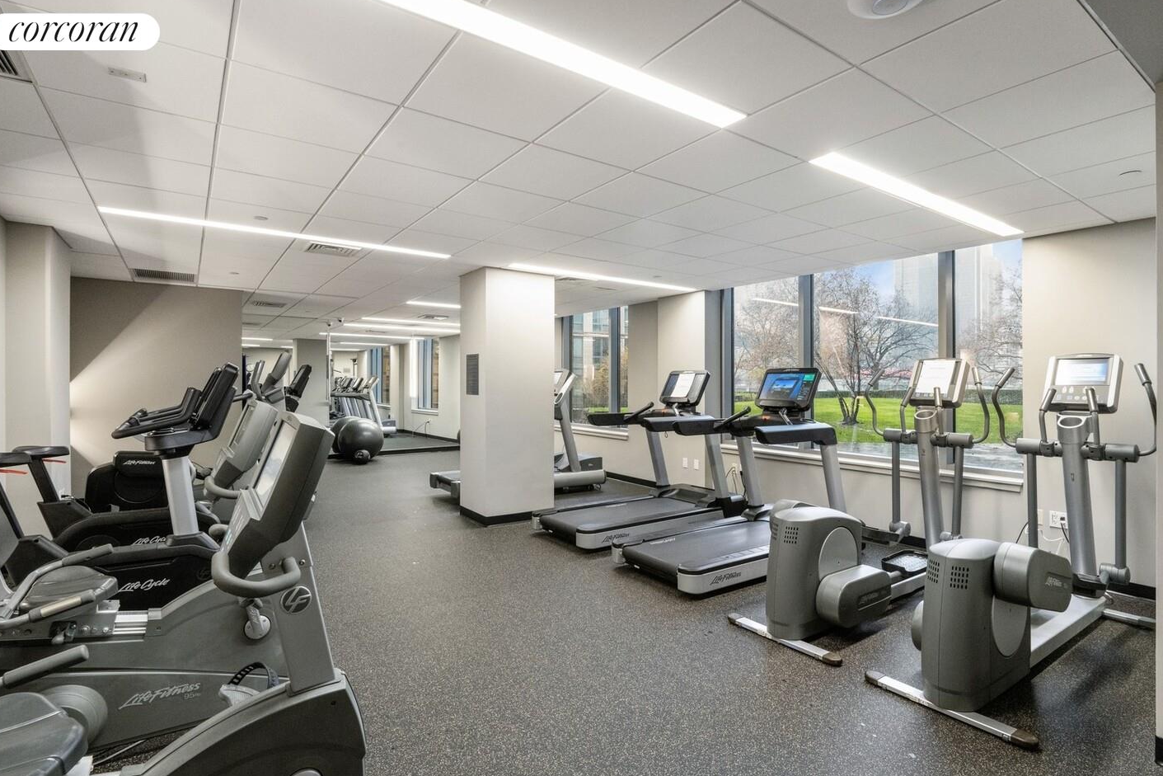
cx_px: 568
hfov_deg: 93.3
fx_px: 549
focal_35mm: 17
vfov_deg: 70.5
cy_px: 388
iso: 1250
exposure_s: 1/4
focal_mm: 16
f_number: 11
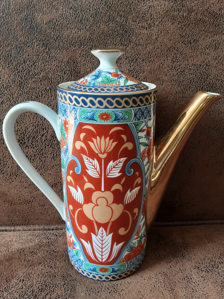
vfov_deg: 63.4
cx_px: 112
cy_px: 150
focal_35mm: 28
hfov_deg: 49.7
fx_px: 242
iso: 64
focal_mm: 2.9
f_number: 1.9
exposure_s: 1/50
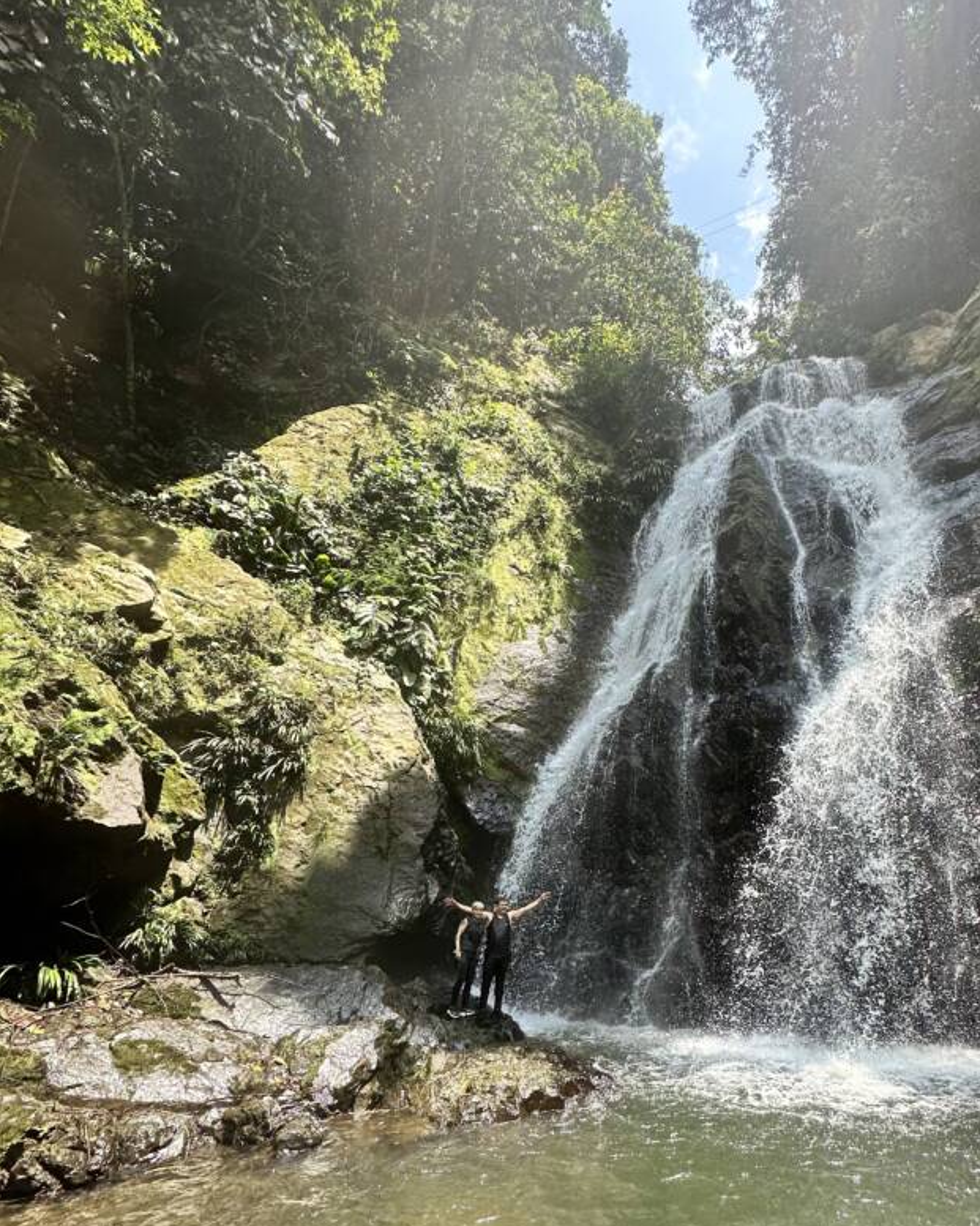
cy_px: 749
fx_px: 689
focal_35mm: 19
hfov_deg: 69.7
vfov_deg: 82.1
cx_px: 611
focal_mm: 2.22
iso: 40
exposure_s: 1/454
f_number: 2.2
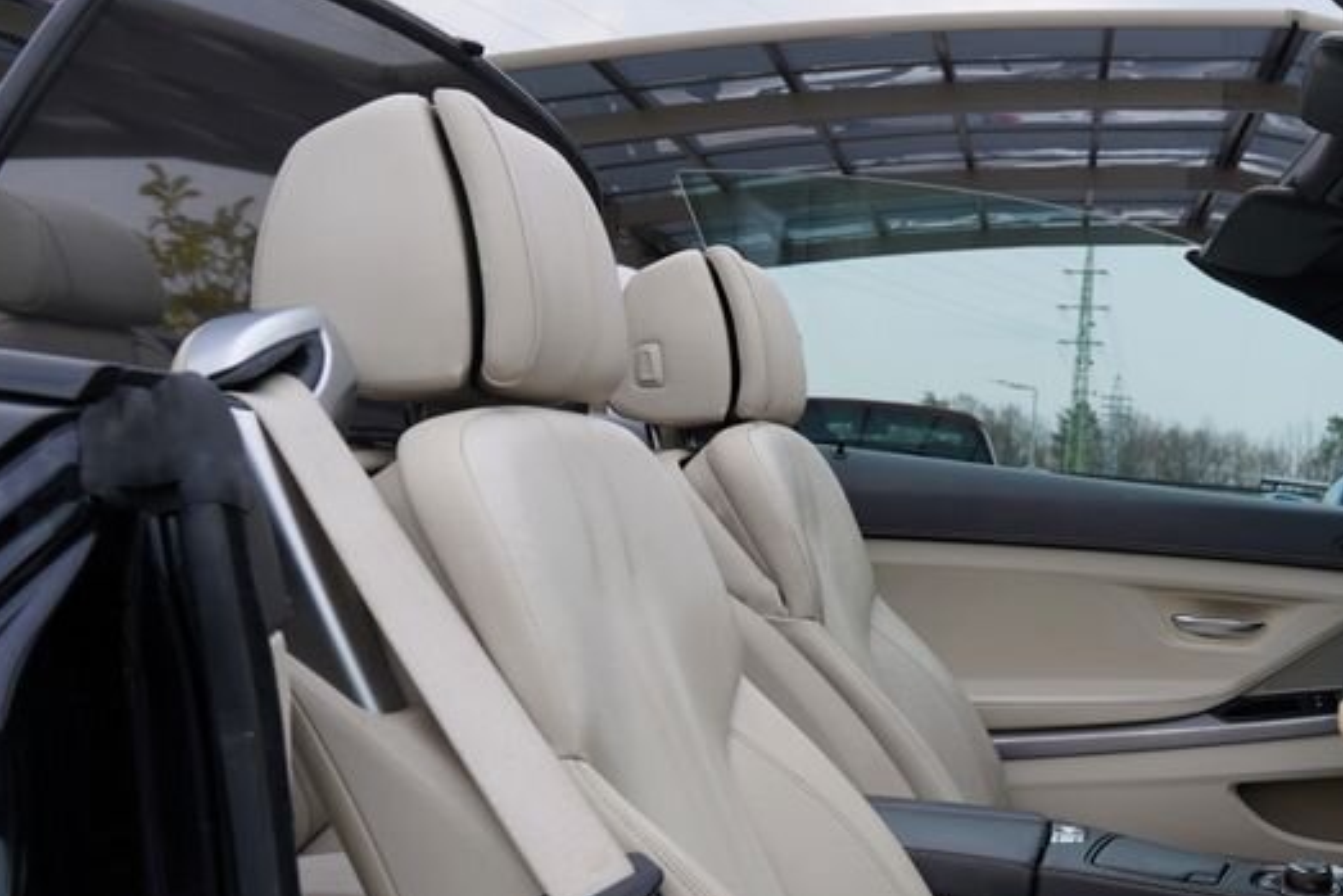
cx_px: 1199
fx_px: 1754
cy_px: 702
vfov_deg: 28.1
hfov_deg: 39.1
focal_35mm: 47
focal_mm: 24
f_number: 7.1
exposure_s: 1/200
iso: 100
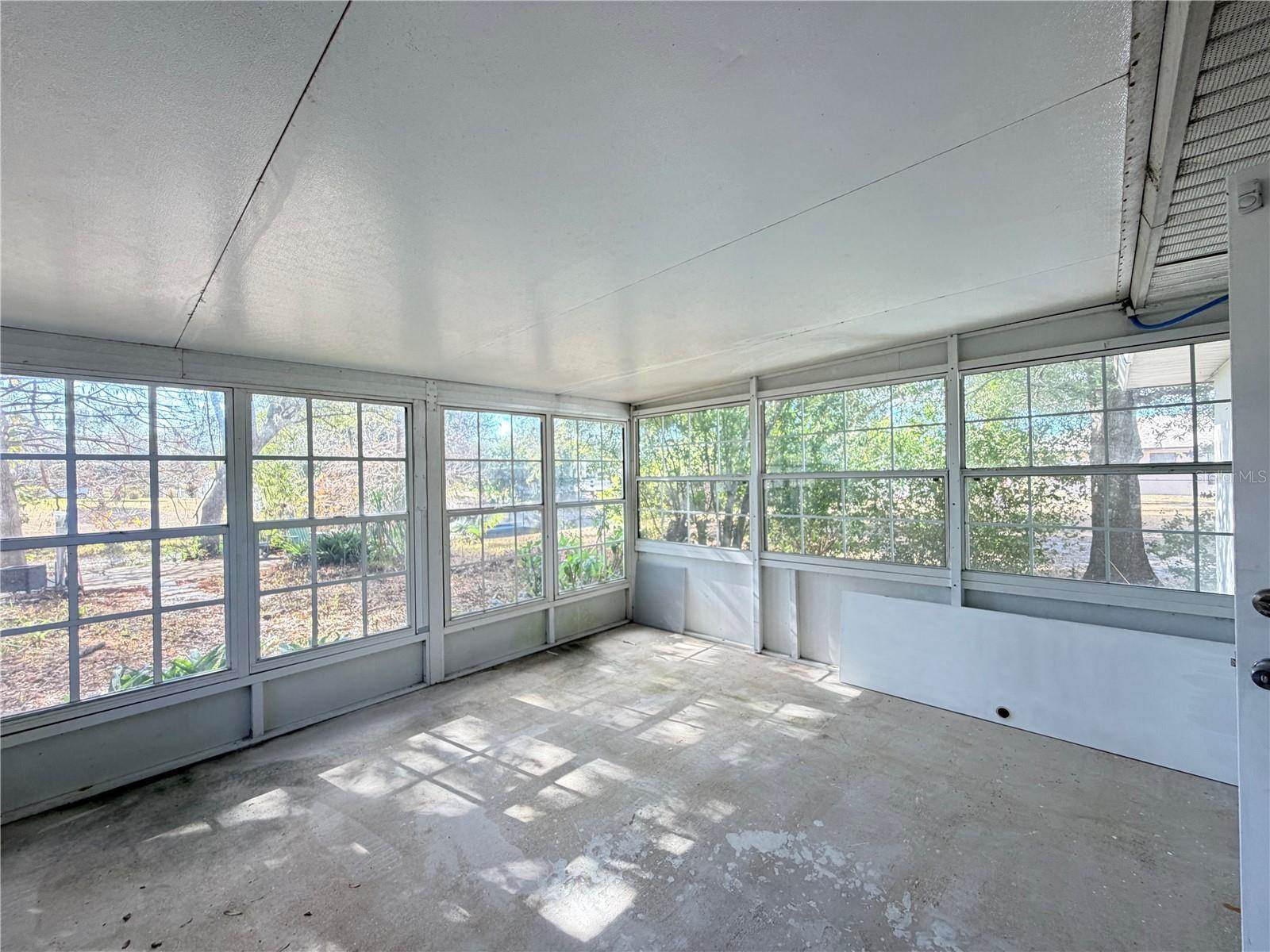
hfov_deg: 102.1
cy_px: 476
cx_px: 635
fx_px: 514
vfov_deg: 85.7
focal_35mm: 14
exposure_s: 1/121
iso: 125
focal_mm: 2.22
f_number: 2.2
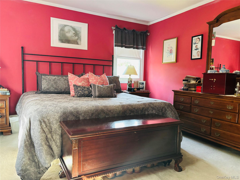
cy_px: 90
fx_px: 180
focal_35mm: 26
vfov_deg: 53.1
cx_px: 120
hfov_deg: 67.3
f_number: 1.6
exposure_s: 1/60
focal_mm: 5.96
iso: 500
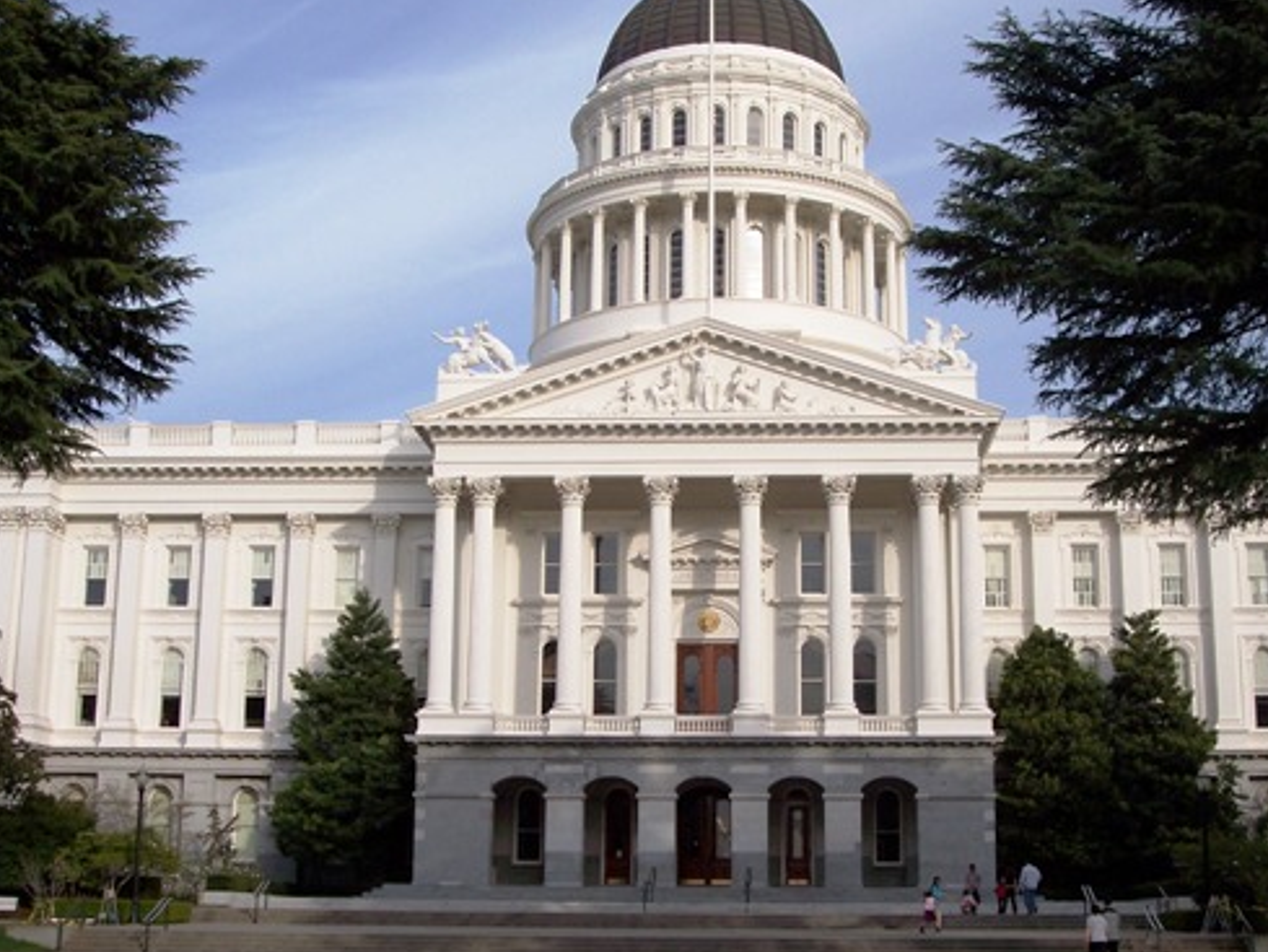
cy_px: 470
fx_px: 1869
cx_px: 677
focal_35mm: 51
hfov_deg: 37.5
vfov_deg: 28.6
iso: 100
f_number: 4
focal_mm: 8
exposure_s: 1/750
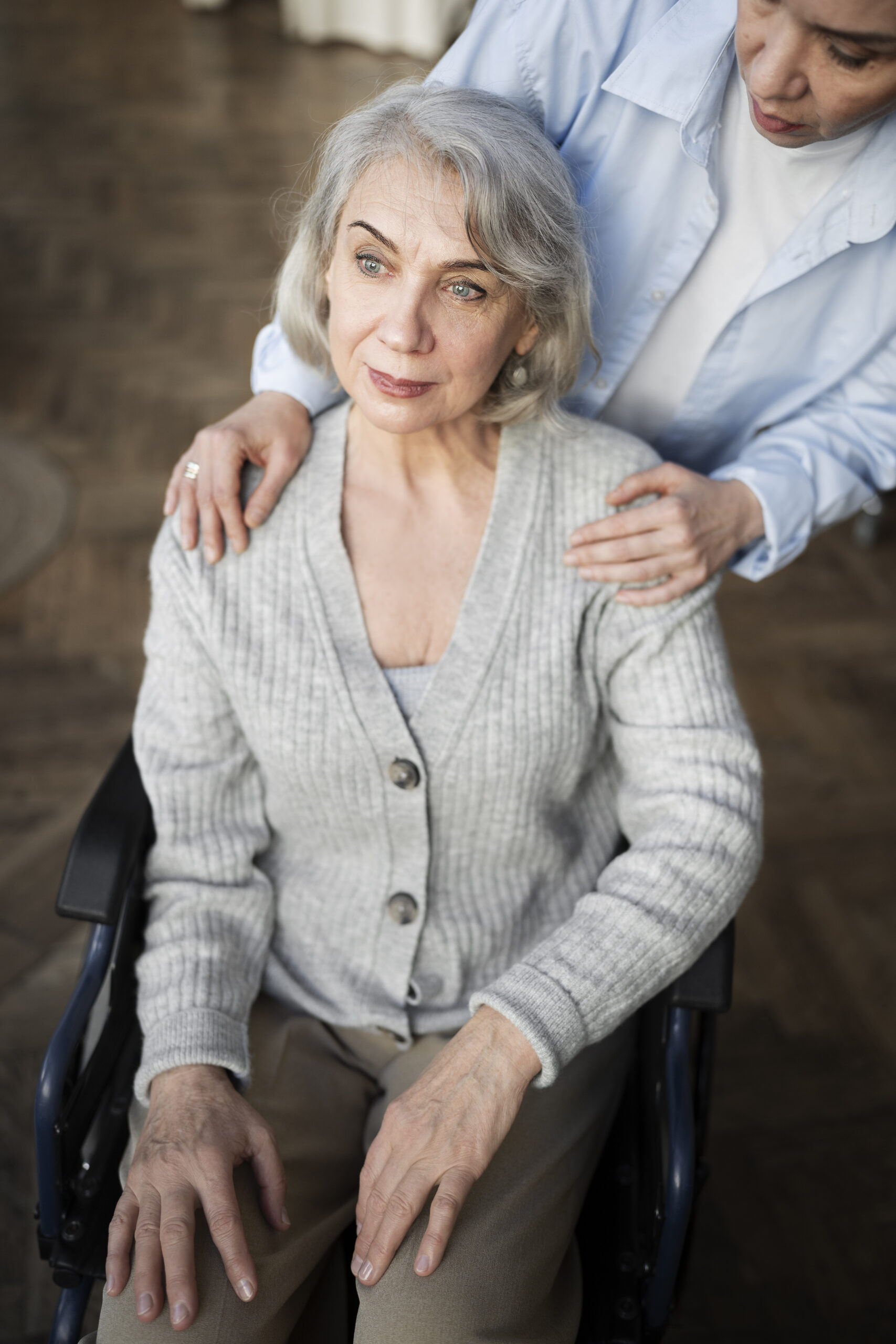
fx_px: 1306
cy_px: 672
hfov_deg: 37.9
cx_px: 448
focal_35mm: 35
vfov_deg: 54.4
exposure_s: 1/400
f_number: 1.6
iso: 320
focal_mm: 35
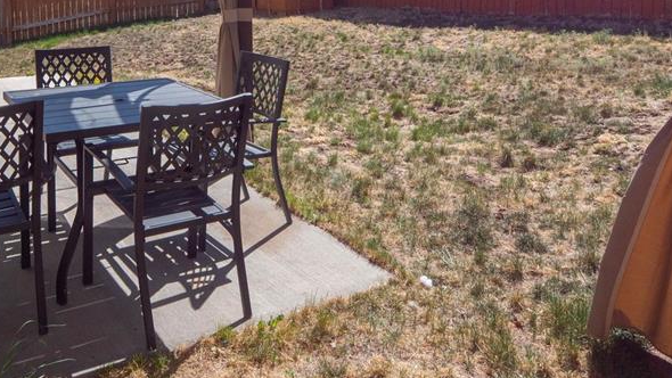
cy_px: 15
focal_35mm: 34
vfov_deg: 32.4
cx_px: 222
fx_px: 606
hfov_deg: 56.7
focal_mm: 9
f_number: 4
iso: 250
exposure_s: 1/8000
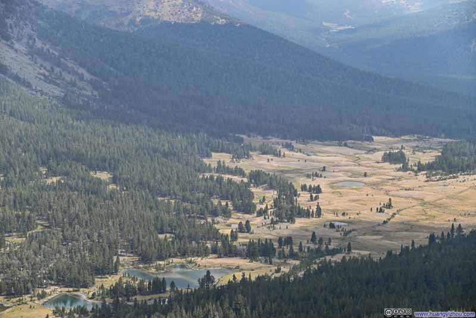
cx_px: 238
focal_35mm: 90
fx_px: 1190
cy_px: 159
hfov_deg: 22.6
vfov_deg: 15.2
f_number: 5.6
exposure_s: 1/800
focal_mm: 90
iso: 100
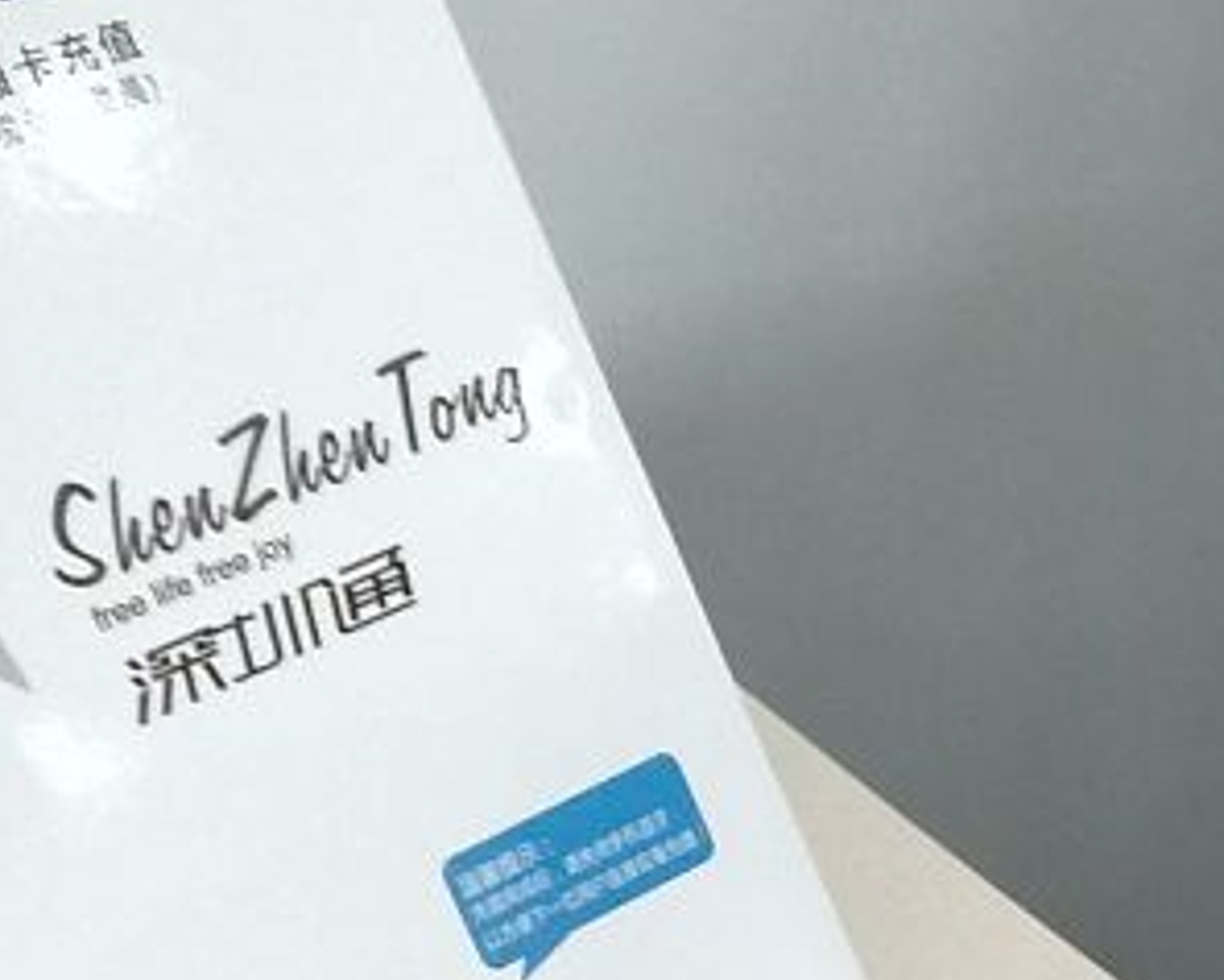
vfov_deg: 16.5
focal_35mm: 87
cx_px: 1712
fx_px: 3153
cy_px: 1352
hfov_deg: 19.7
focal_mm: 3.81
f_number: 2.2
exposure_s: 1/33
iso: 400
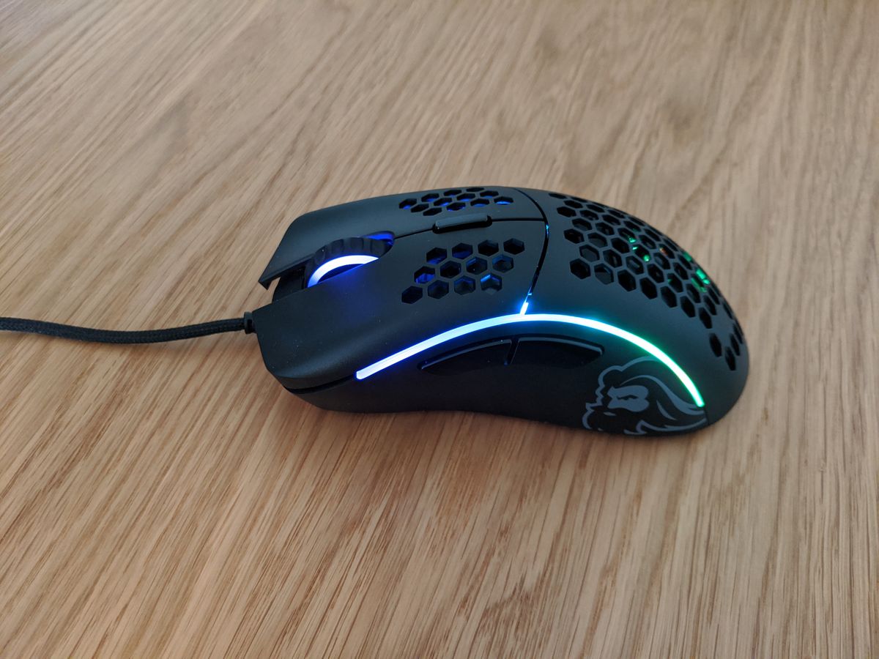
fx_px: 686
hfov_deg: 65.3
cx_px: 440
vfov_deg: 51.4
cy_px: 330
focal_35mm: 27
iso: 218
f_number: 1.8
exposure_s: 1/30
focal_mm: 4.44
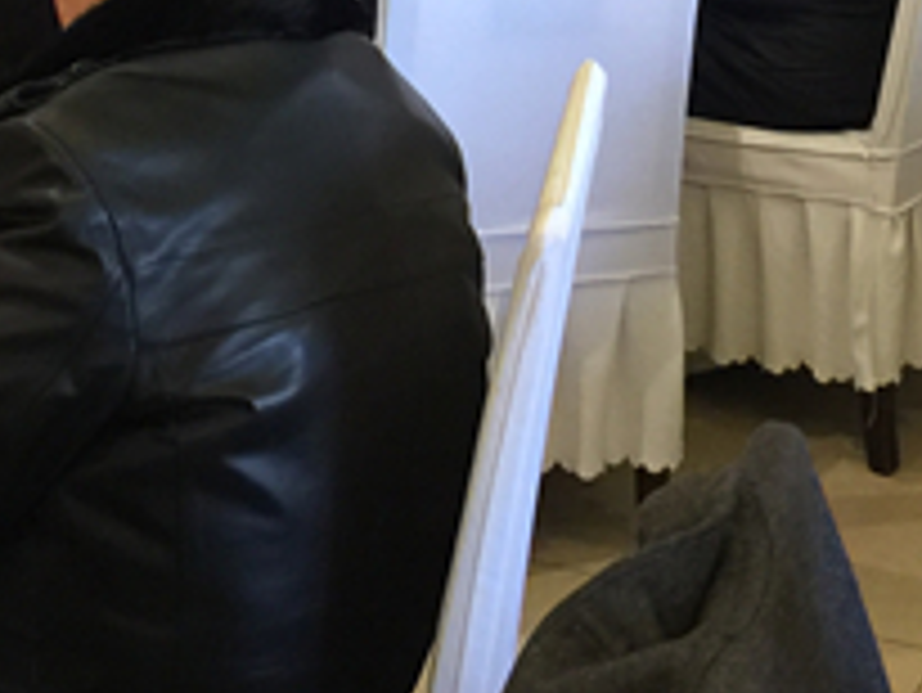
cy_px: -416
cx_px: 643
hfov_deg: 19.7
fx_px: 2638
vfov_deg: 13.8
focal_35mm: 99
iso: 100
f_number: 2.2
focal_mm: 4.15
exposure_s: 1/17
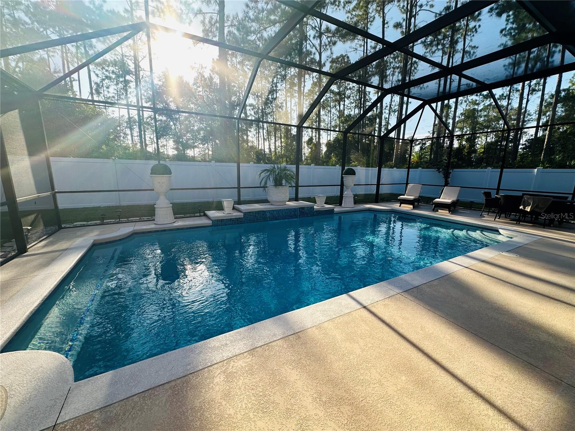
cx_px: 288
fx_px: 233
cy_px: 216
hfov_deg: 102.1
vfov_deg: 85.7
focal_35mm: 14
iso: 40
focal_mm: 2.22
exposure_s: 1/319
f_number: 2.2
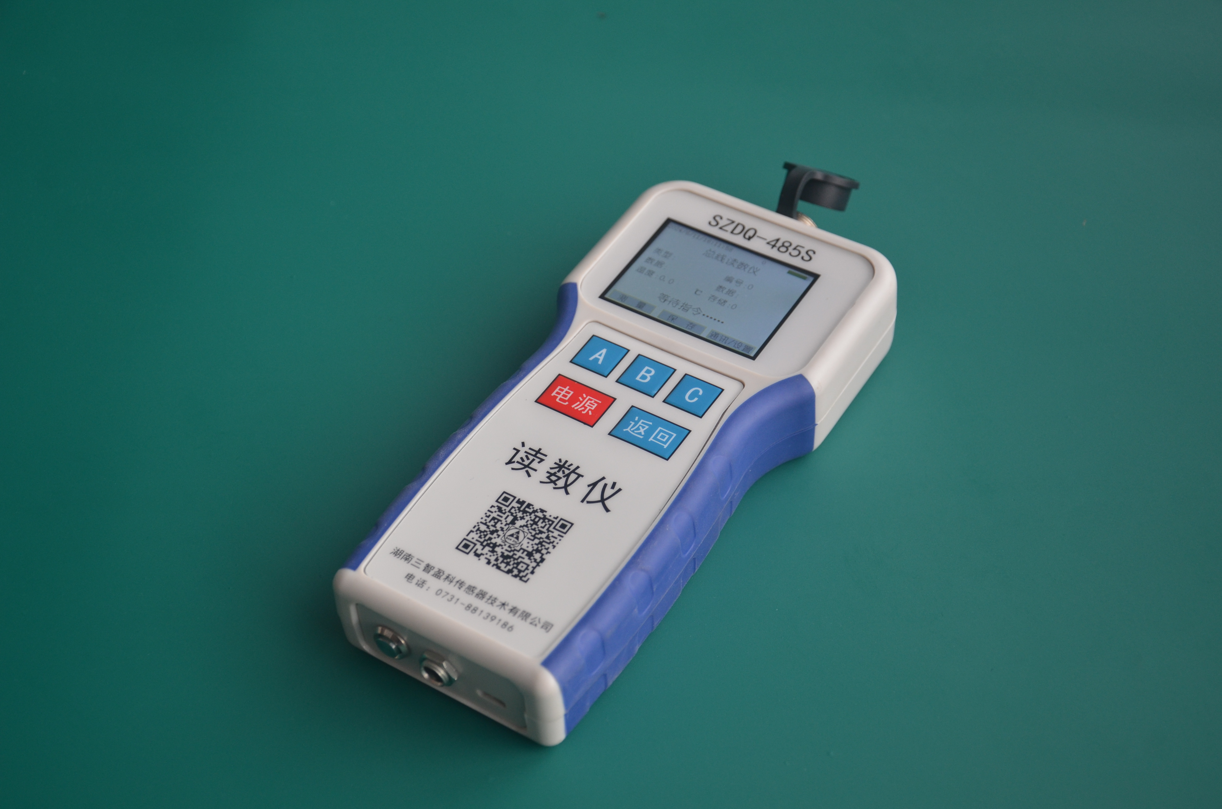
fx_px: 2032
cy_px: 404
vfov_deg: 22.5
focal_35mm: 60
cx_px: 611
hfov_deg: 33.5
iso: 400
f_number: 5
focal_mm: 40
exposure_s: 1/100
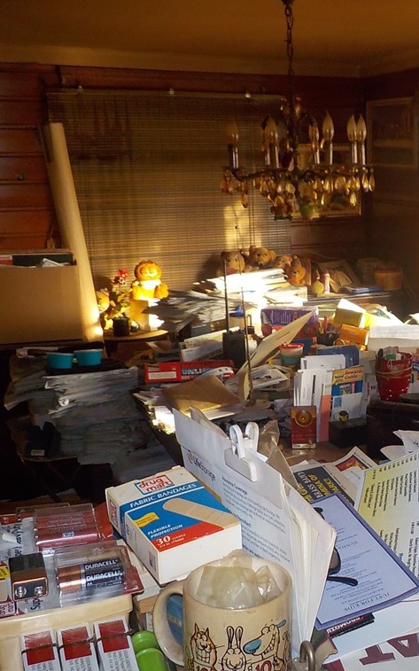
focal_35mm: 43
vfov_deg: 46.2
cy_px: 334
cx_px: 356
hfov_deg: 29.0
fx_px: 786
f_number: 3.3
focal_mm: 4.1
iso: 250
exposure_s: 1/30
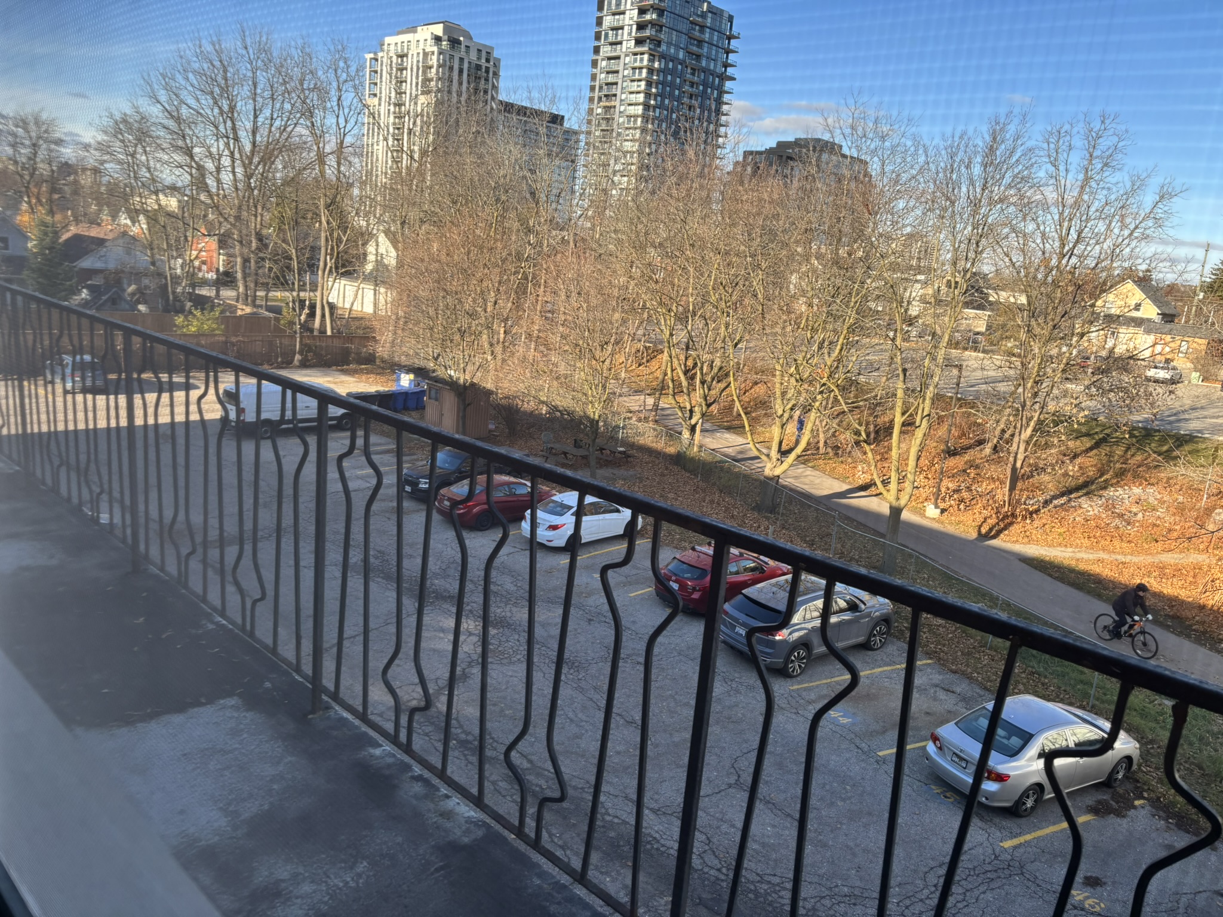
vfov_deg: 53.1
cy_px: 458
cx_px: 612
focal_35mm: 26
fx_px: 919
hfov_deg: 67.3
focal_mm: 5.96
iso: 50
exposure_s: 1/722
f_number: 1.6
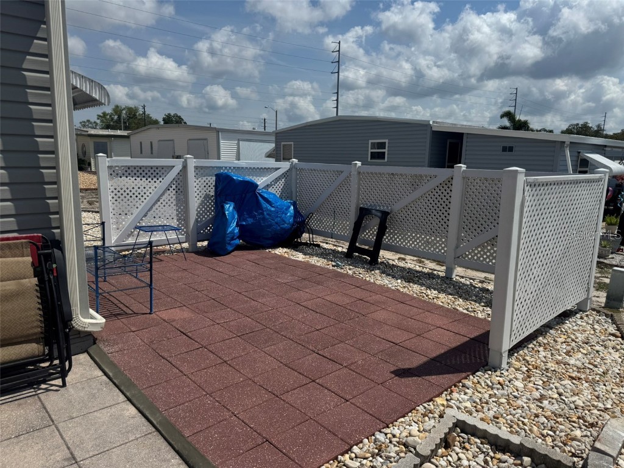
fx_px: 433
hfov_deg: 71.6
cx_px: 312
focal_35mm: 24
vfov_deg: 56.8
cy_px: 234
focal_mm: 6.76
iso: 80
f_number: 1.78
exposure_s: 1/10417
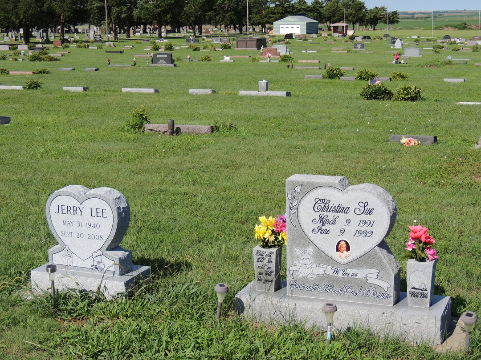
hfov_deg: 32.2
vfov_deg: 24.4
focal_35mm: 60
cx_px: 240
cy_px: 180
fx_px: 834
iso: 100
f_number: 3.7
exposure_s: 1/1000
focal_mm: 10.7
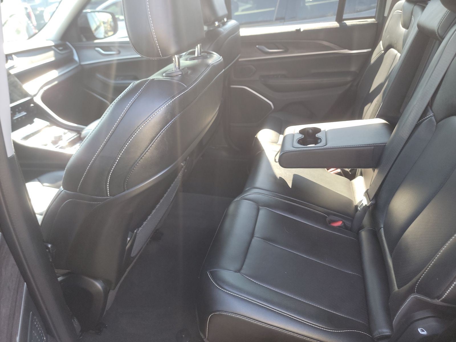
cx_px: 228
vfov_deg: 56.8
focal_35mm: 24
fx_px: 316
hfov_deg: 71.6
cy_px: 171
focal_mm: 6.7
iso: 185
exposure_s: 1/59
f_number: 1.8
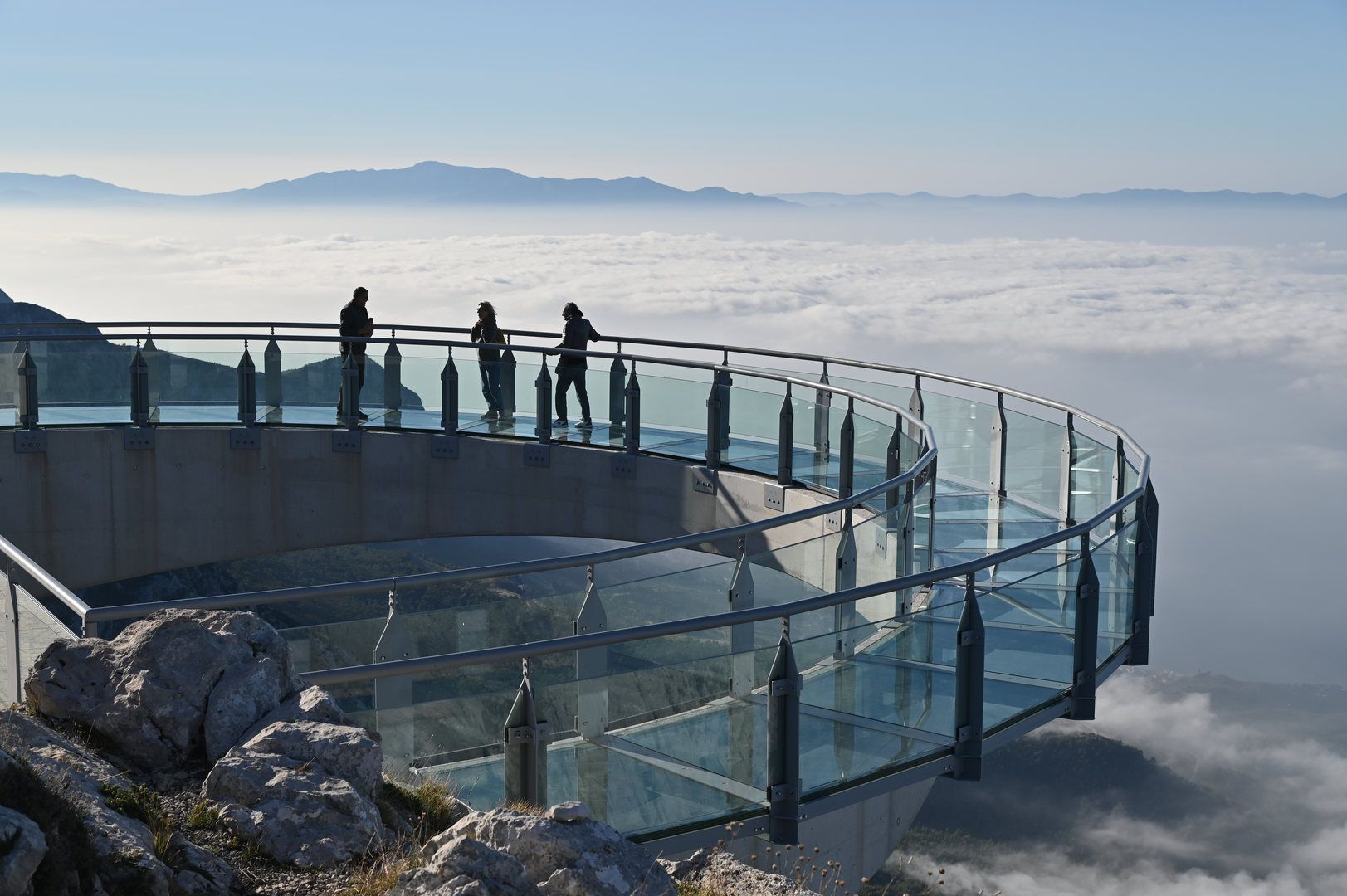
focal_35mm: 50
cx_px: 674
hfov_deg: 39.6
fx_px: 1870
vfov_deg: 27.0
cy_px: 448
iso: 100
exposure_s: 1/800
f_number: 5.6
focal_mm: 50
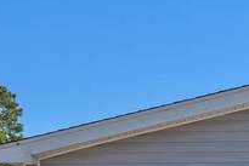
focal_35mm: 187
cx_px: 458
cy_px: 202
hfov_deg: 10.3
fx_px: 1294
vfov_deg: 7.3
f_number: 8
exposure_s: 1/1000
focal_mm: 30
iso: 320
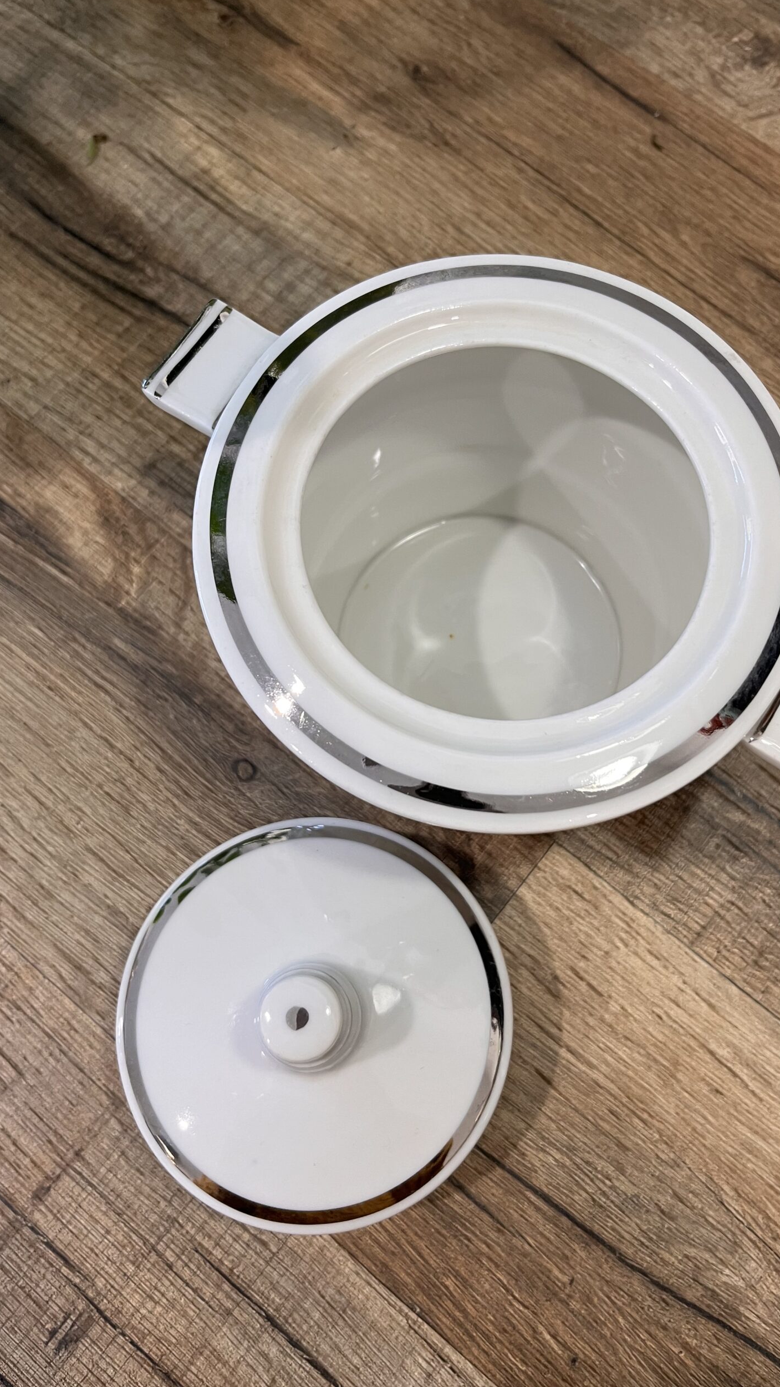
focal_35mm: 29
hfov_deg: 40.2
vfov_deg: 66.1
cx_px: 424
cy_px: 678
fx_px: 1066
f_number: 1.6
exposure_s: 1/50
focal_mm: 5.1
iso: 80
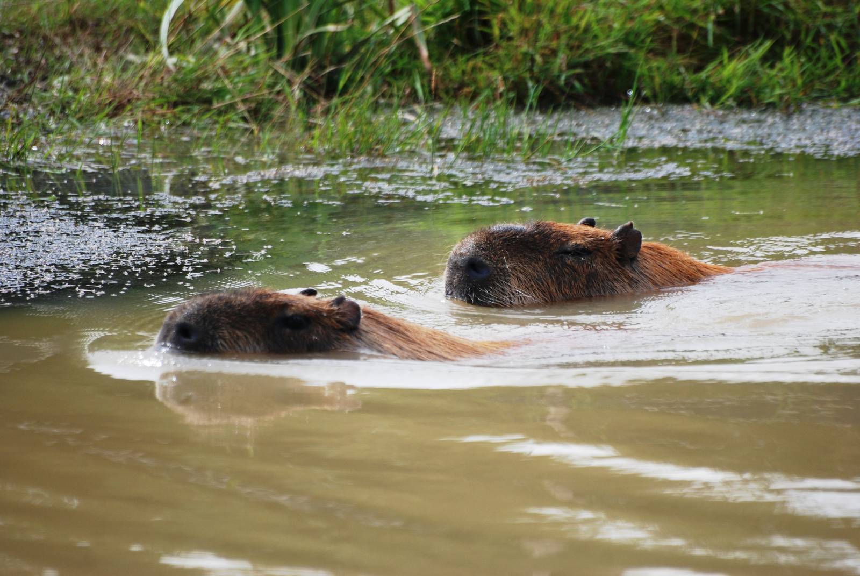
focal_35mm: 450
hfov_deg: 4.6
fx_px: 10763
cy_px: 288
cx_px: 430
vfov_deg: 3.1
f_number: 5.6
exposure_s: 1/500
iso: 200
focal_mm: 300
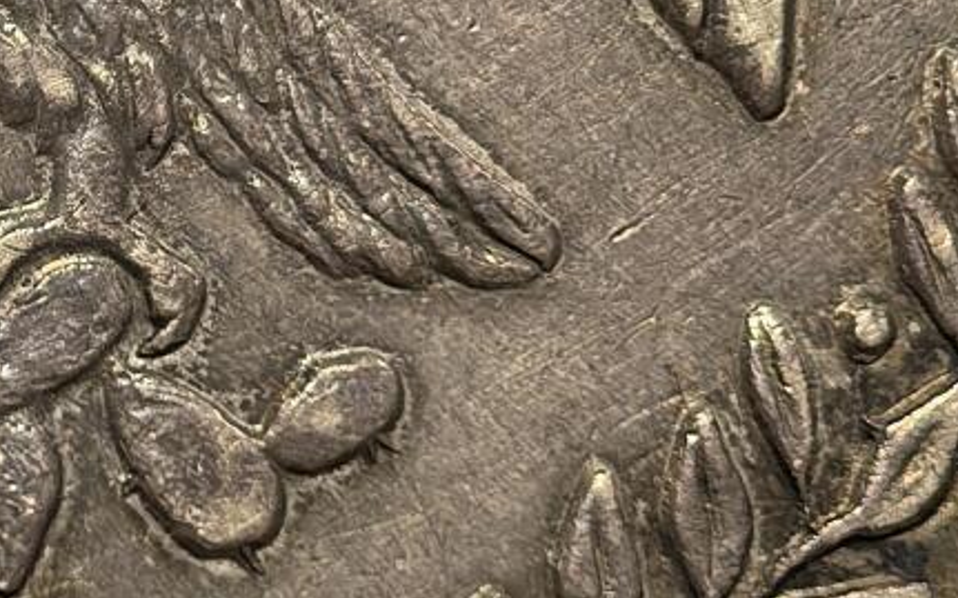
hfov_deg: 8.7
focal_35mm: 239
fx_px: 6238
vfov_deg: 5.5
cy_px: -100
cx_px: -16
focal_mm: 6.98
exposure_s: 1/100
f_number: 2
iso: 250
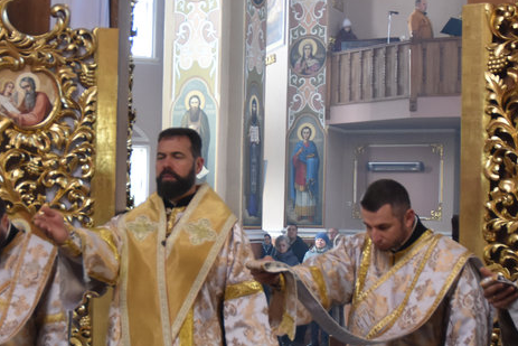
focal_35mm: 73
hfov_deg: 27.6
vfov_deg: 18.7
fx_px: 1051
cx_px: 198
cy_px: 189
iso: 900
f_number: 3.5
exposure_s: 1/125
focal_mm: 22
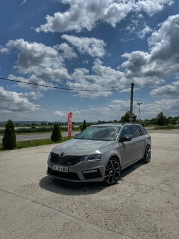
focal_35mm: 24
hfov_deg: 56.8
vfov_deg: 71.6
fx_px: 165
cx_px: 90
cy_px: 120
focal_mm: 6.76
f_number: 1.78
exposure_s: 1/12346
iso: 64
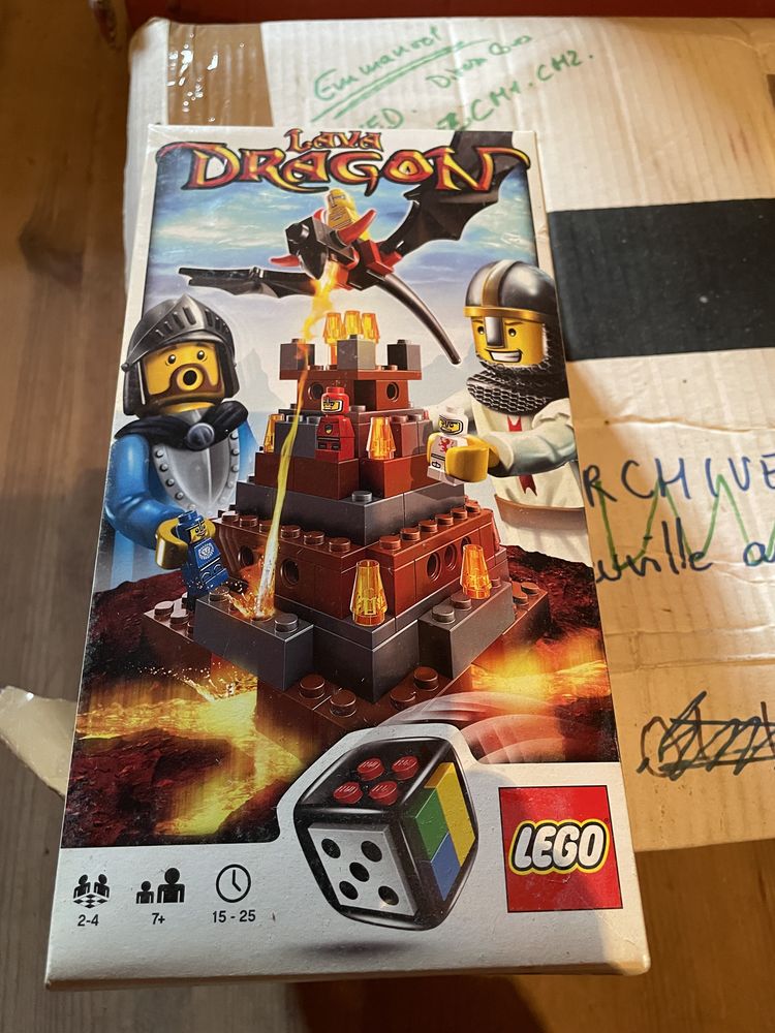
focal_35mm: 26
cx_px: 388
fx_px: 776
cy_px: 516
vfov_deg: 67.3
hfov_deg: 53.1
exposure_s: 1/50
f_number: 1.6
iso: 500
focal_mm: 4.2
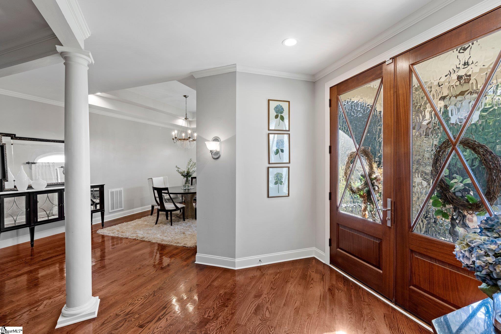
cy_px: 167
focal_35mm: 16
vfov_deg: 73.7
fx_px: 223
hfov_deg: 96.7
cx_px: 250
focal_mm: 16
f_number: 8
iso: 200
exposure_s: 1/10
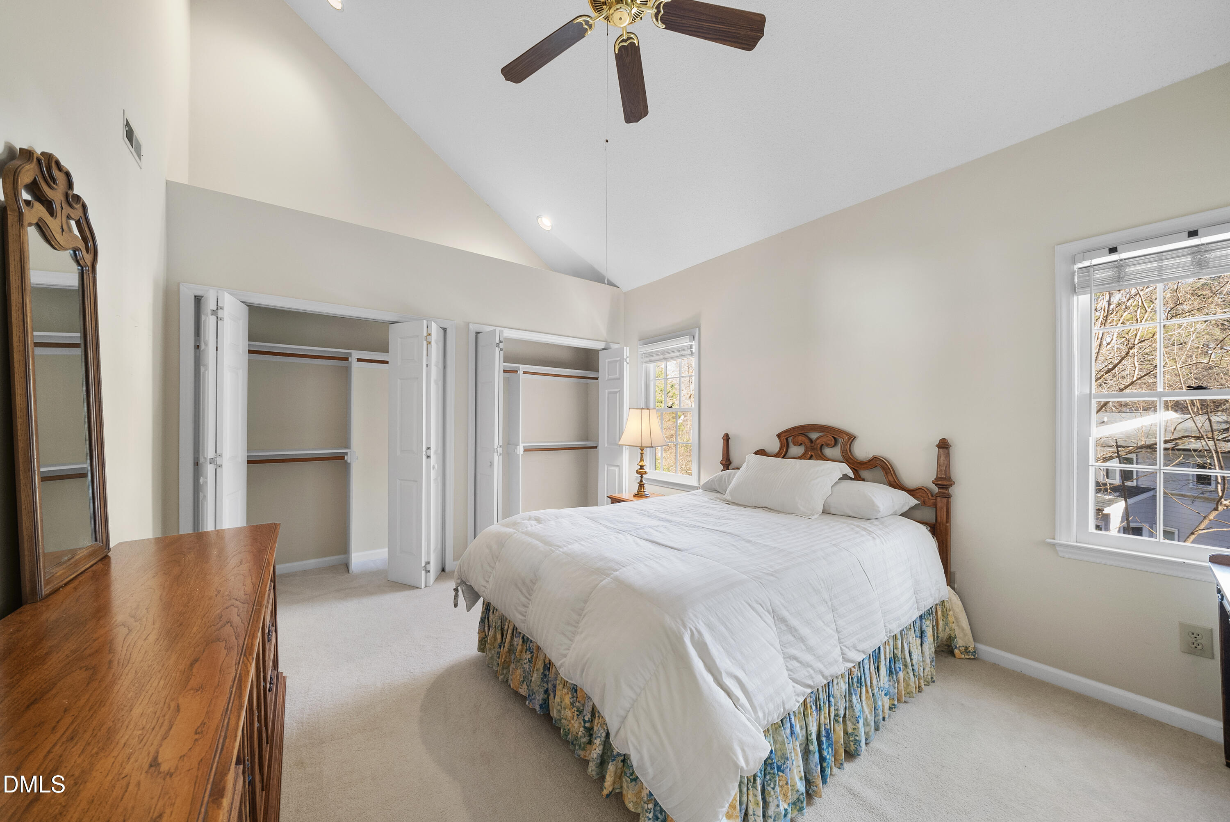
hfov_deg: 112.6
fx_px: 410
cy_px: 411
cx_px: 615
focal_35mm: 12
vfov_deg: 90.1
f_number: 7.1
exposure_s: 1/5
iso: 800
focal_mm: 12
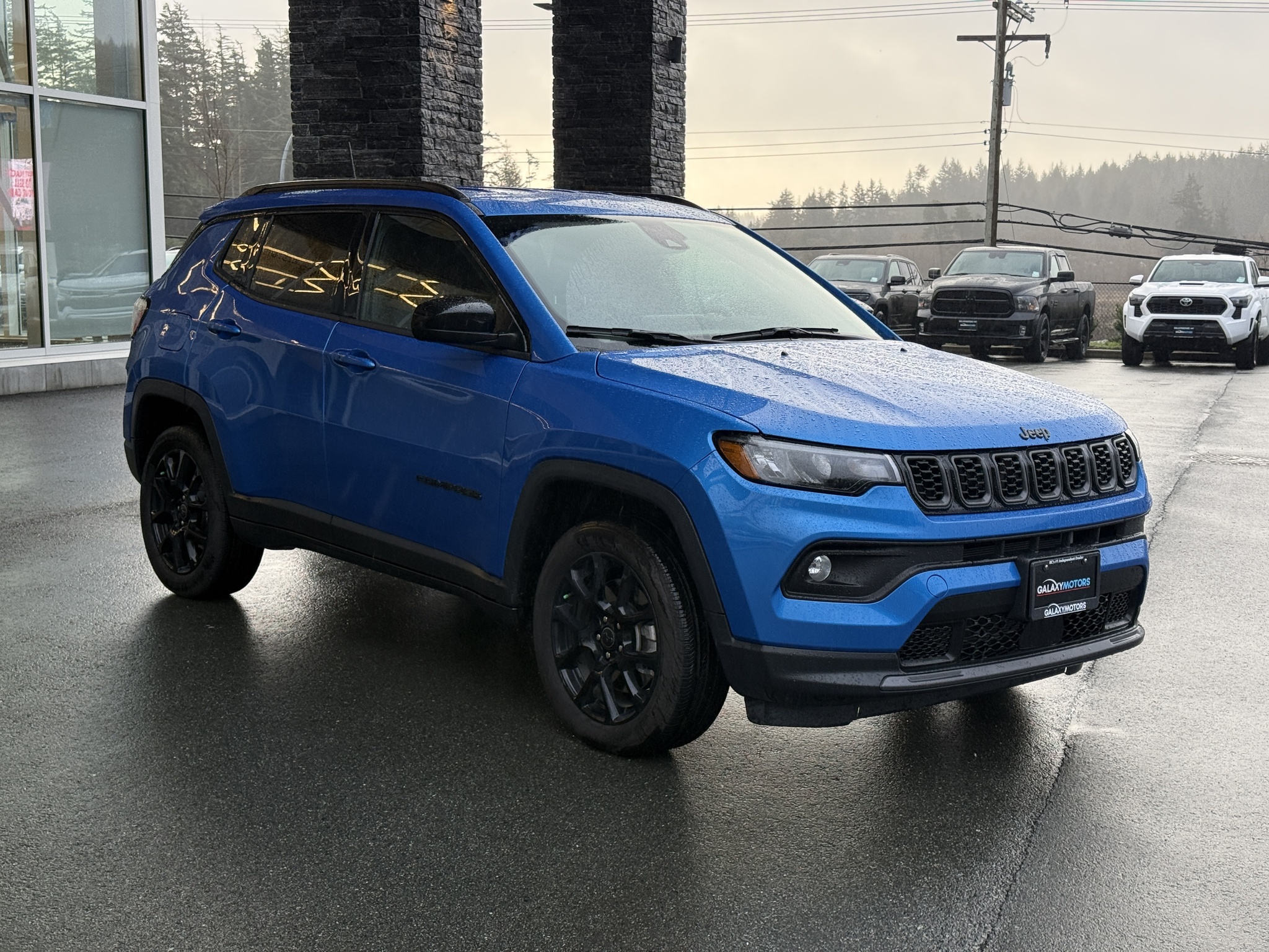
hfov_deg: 39.7
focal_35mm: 48
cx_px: 634
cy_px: 476
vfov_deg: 30.3
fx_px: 1760
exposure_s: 1/280
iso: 80
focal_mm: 6.76
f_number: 1.78
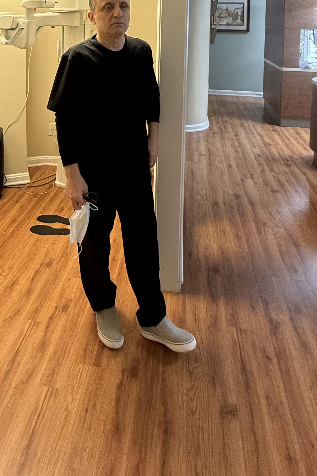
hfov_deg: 47.7
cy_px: 36
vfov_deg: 56.7
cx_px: 128
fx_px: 356
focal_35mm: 27
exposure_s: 1/60
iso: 200
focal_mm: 2.22
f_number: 2.2
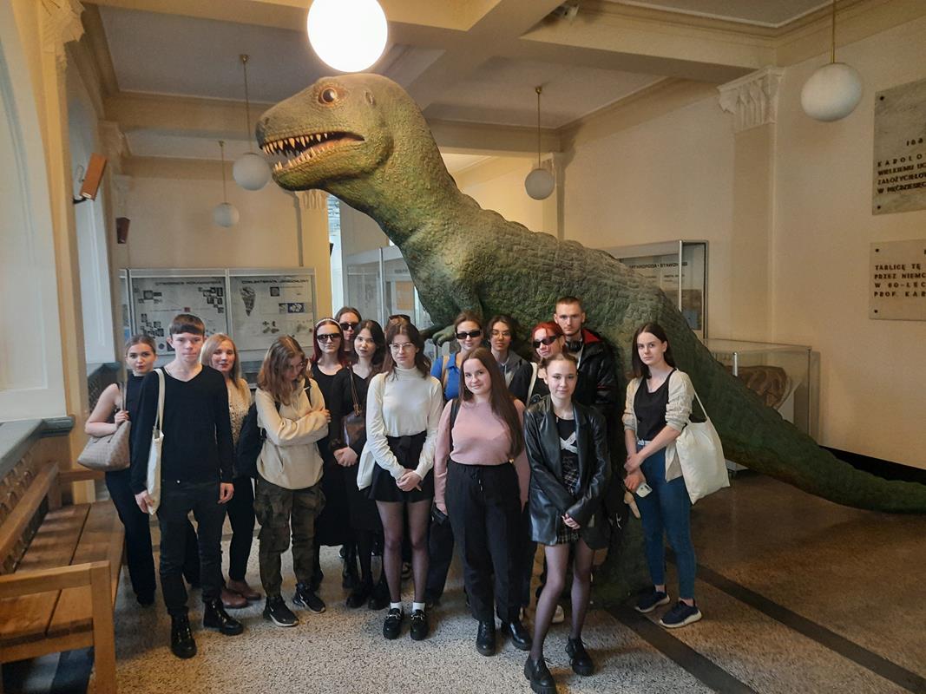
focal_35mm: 25
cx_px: 463
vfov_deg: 54.9
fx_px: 669
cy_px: 347
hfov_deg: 69.4
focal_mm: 4.6
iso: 500
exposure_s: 1/25
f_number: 2
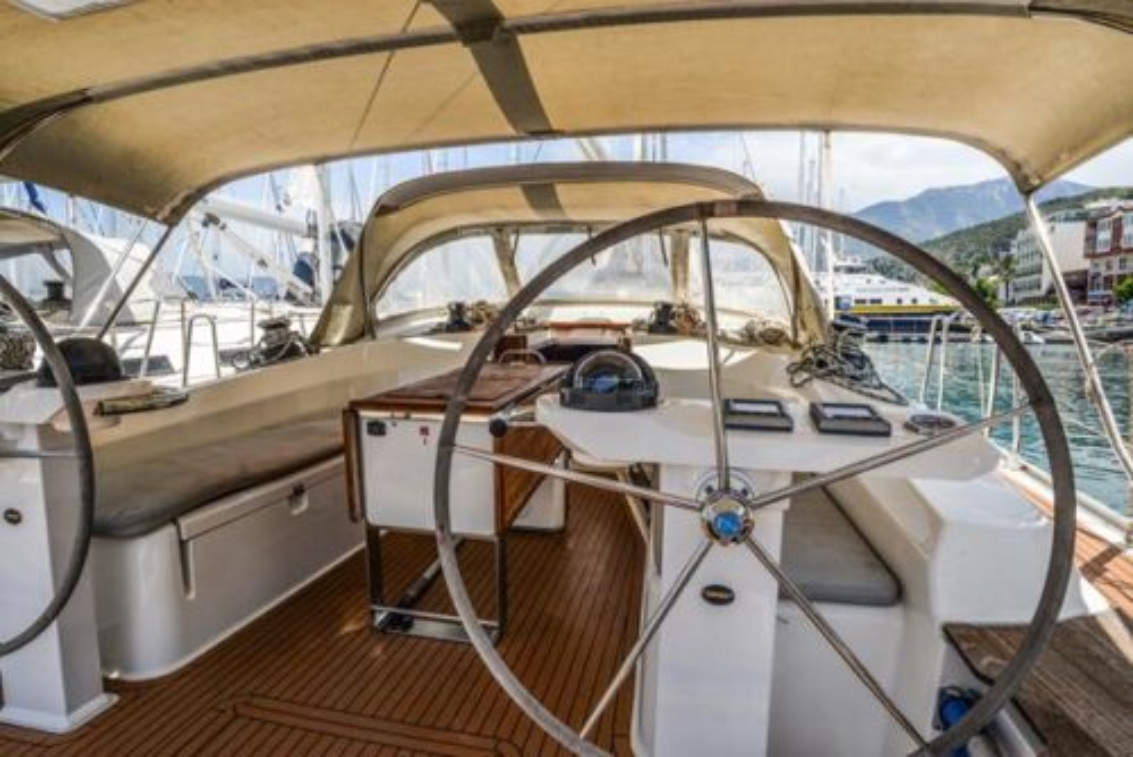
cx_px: 566
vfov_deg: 64.6
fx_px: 598
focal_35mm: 19
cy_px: 378
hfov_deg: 86.9
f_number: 13
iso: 500
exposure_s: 1/640
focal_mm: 19
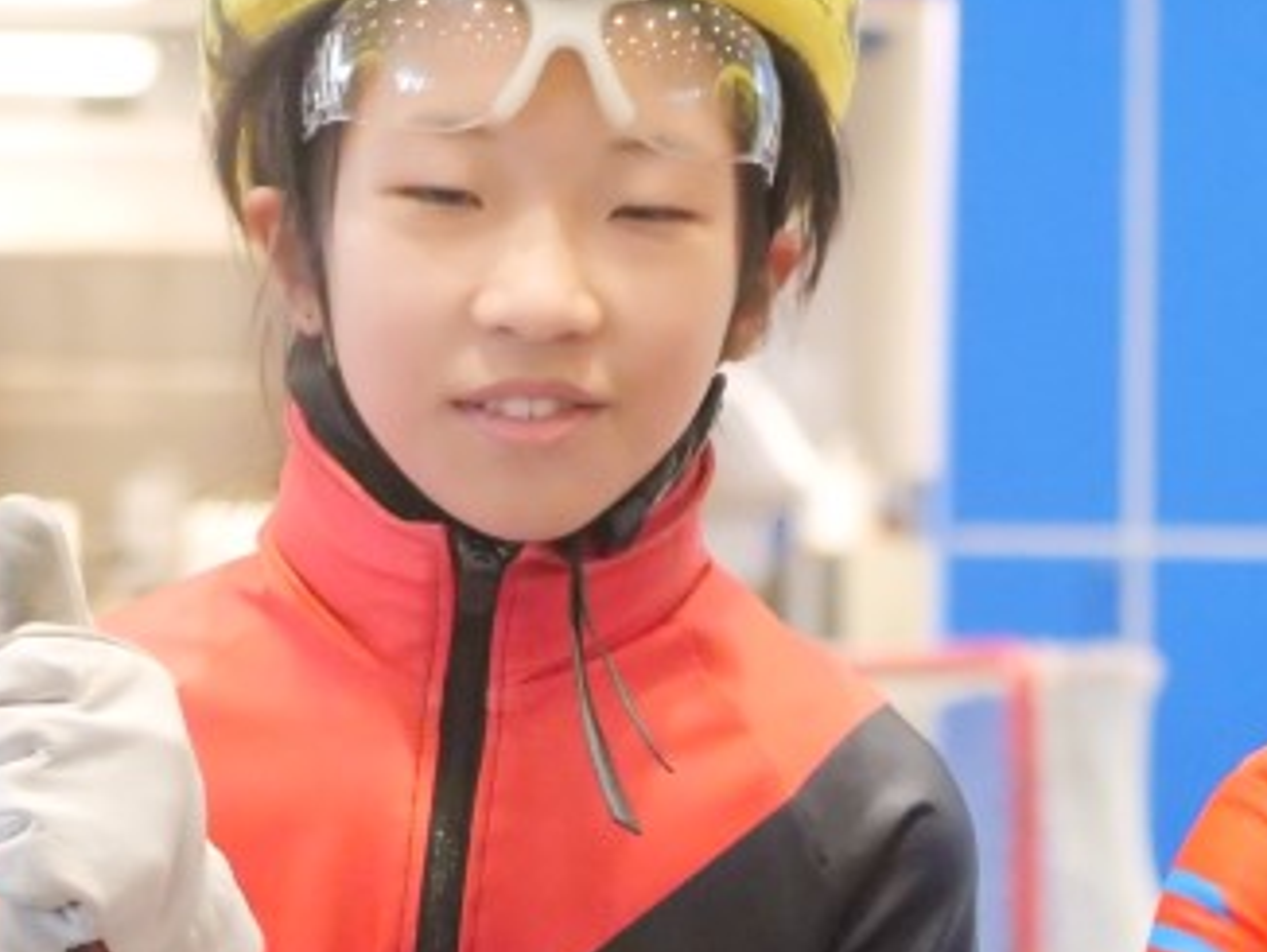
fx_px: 11318
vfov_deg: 4.8
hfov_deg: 6.4
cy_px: 1139
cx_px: 902
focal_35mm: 309
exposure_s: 1/50
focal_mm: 35
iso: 3200
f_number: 2.8
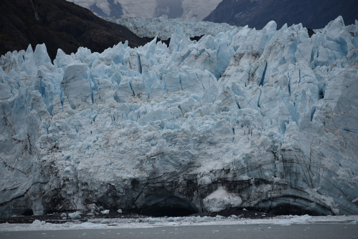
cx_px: 179
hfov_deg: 10.3
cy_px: 120
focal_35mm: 200
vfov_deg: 6.9
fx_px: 1989
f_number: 5.6
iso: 110
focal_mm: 200
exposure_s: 1/400
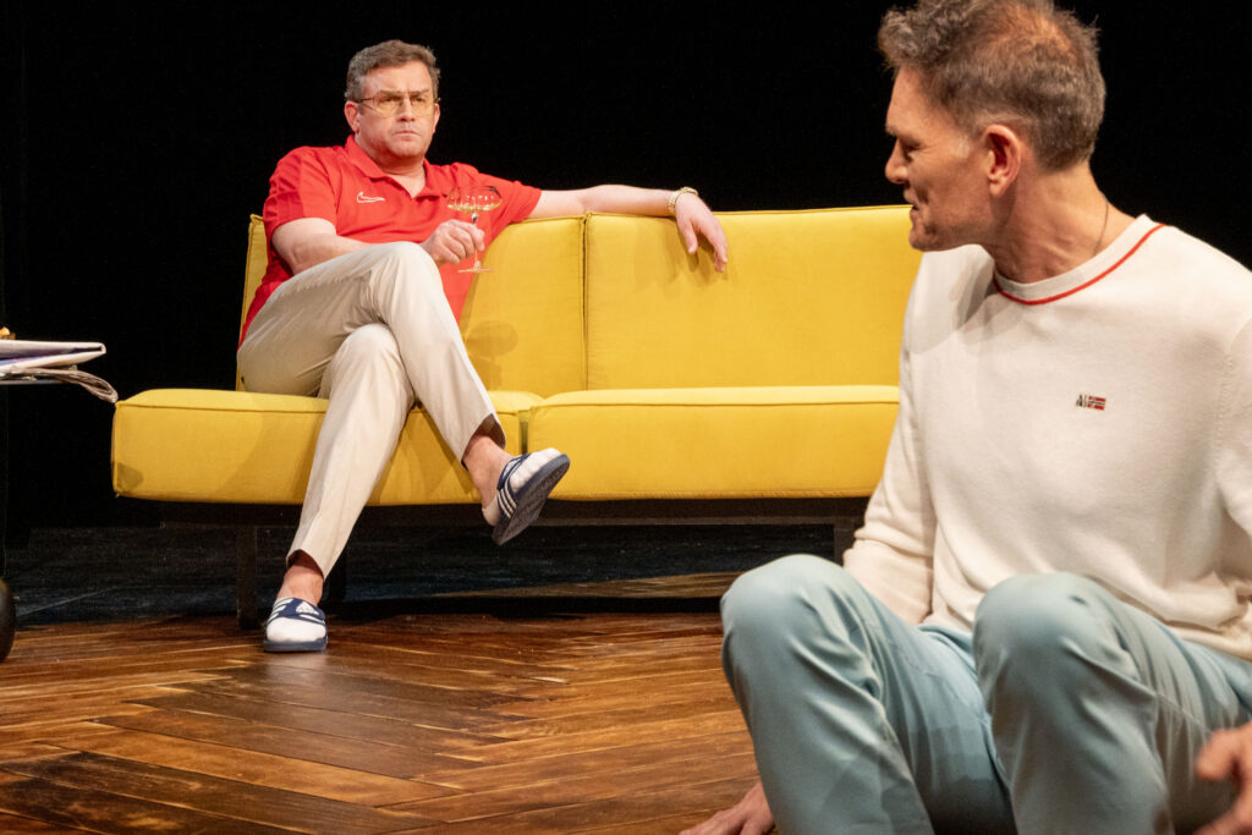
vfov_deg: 21.9
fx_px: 2156
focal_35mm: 62
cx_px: 626
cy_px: 418
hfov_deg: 32.4
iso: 4000
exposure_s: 1/100
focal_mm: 62
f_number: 10
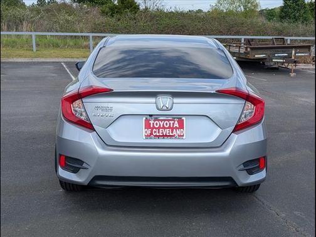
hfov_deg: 38.9
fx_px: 447
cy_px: 118
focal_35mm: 49
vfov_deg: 29.7
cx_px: 158
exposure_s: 1/909
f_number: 1.68
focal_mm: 6.9
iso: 21
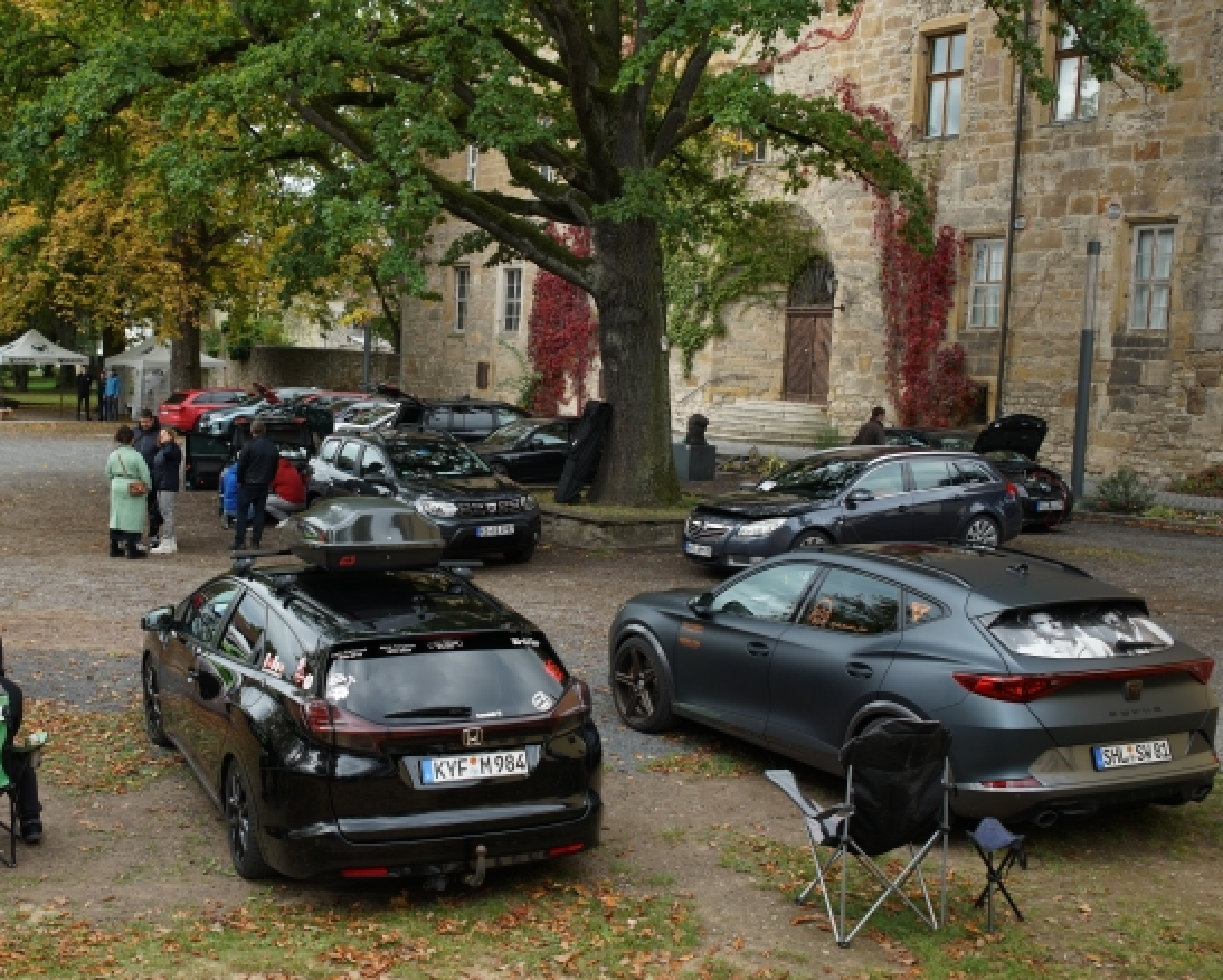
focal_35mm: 42
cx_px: 476
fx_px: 1521
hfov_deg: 43.5
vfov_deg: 35.7
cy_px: 497
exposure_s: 1/250
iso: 250
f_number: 5
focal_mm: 35
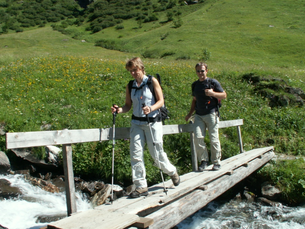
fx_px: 308
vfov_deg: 40.7
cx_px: 152
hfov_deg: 52.6
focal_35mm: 35
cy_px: 114
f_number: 8
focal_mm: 5.86
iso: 50
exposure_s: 1/100
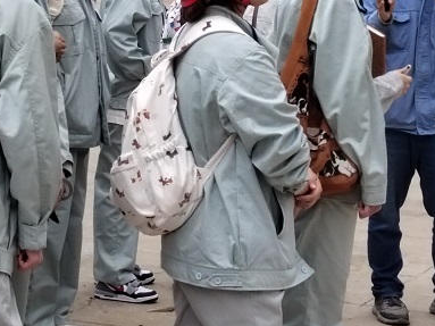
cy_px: 23
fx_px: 2048
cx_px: 192
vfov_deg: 9.1
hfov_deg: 12.1
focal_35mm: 163
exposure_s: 1/723
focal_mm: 5.52
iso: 600
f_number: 1.9
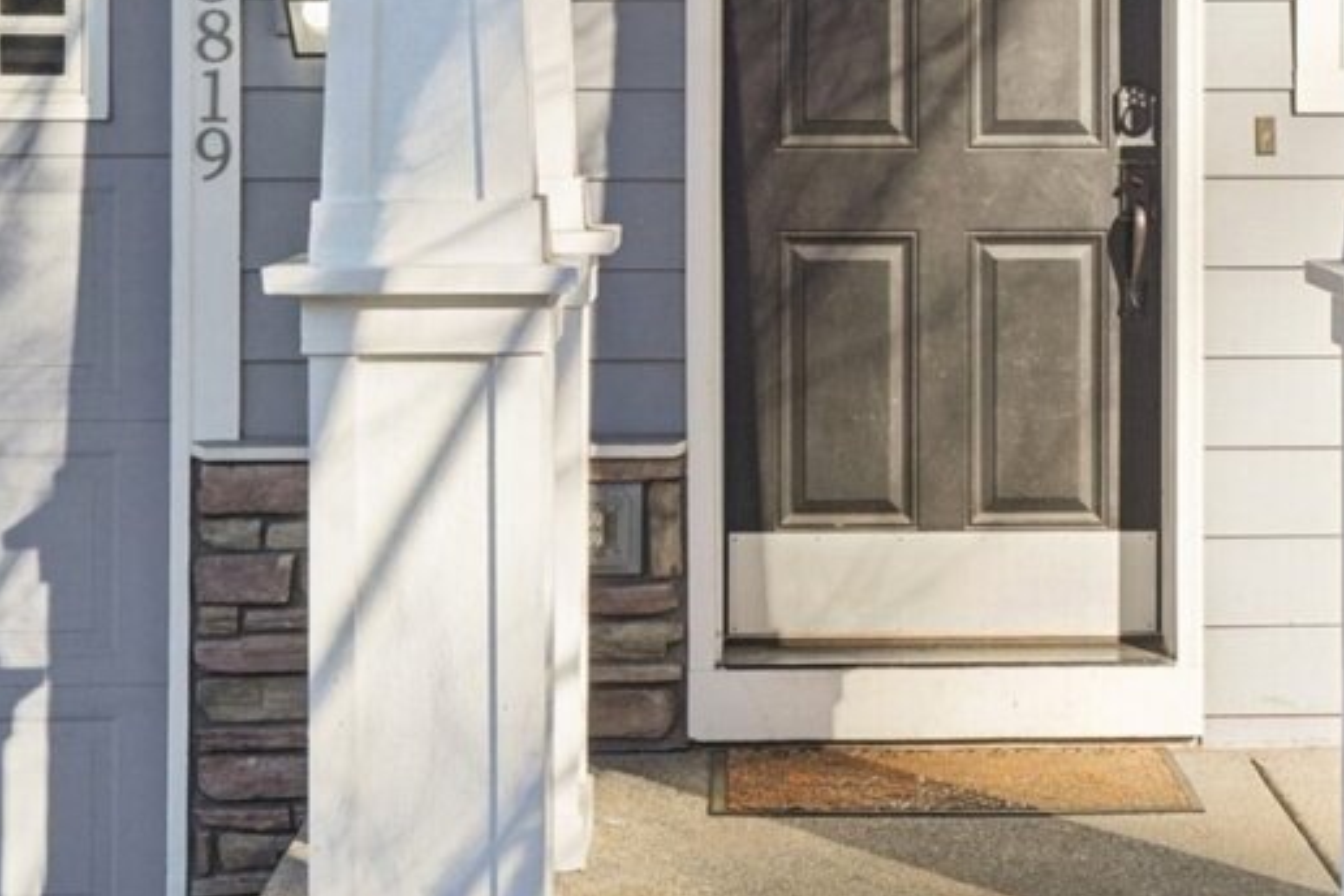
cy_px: 197
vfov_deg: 14.3
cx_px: 945
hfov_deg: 21.3
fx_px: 3546
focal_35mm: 95
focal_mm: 35
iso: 400
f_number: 8
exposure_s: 1/500
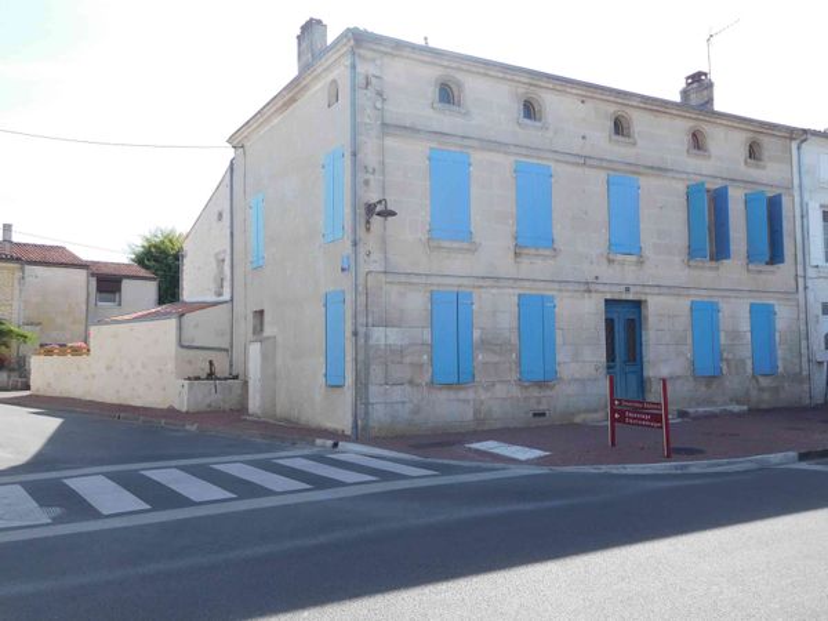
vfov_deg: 44.2
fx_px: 765
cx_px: 414
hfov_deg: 56.8
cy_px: 310
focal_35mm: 32
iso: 125
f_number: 3.6
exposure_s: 1/640
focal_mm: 5.7
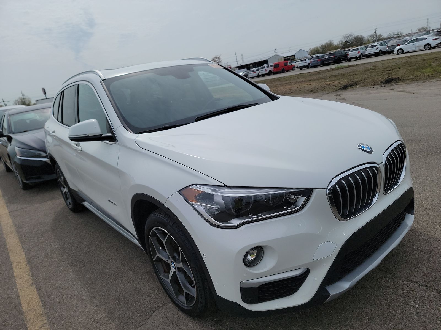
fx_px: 306
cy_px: 165
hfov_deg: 71.6
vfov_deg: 56.8
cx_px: 220
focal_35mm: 24
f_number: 1.8
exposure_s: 1/1899
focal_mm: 6.7
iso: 50
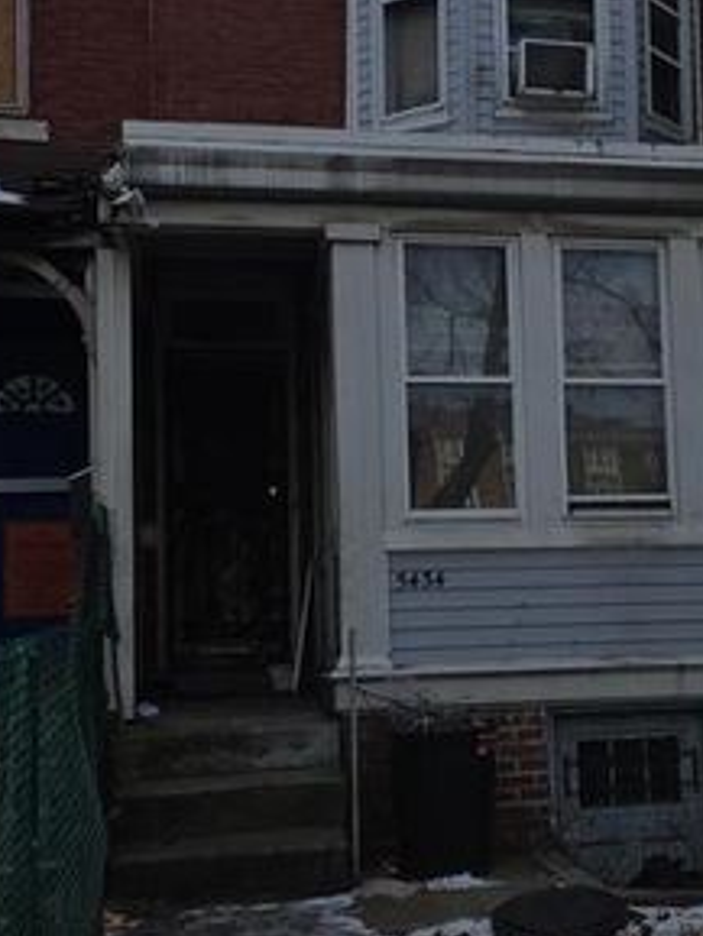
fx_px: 1434
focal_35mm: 53
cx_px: 554
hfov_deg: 27.1
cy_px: 526
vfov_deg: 36.1
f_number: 1.7
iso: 12
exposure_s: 1/957
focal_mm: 6.3
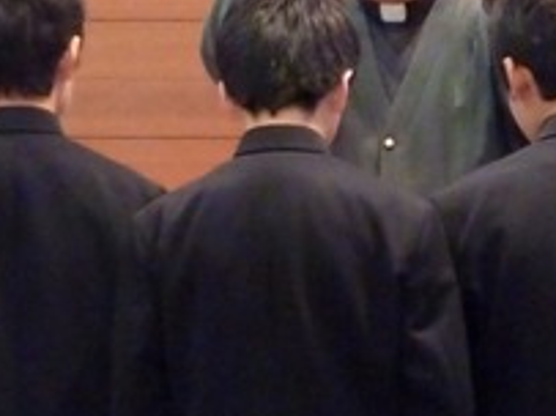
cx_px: 422
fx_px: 6935
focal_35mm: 432
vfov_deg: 3.4
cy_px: -25
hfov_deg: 4.6
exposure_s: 1/40
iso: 3200
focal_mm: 32.1
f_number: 4.5
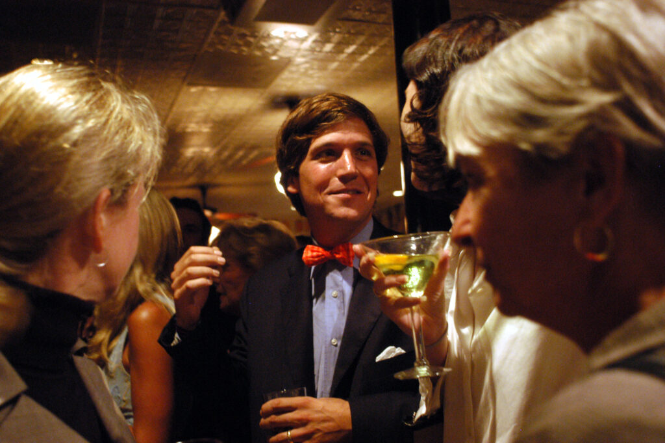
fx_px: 664
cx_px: 332
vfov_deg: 36.8
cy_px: 222
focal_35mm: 36
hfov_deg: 53.2
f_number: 2.8
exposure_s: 1/20
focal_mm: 24
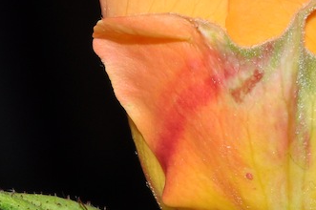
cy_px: 72
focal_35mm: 326
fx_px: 2859
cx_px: 309
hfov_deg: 6.3
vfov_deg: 4.2
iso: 200
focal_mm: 60
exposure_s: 1/200
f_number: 16
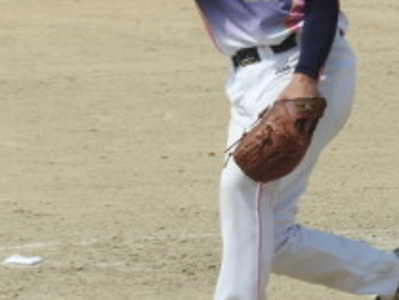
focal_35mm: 632
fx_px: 7289
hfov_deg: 3.1
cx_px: -13
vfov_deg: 2.4
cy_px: 151
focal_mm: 39.4
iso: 100
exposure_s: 1/800
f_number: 5.3
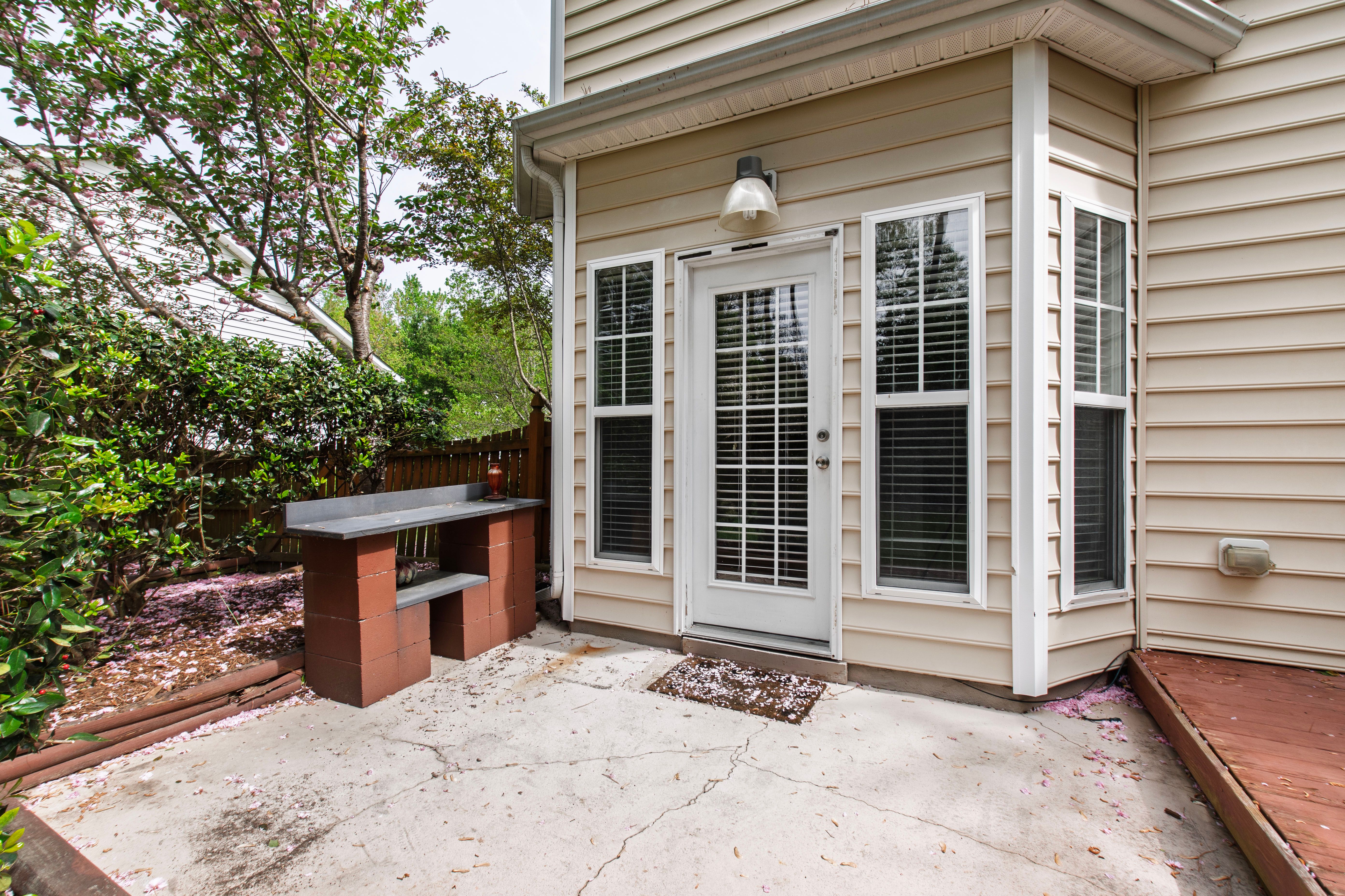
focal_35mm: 15
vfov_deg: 77.3
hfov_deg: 100.4
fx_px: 560
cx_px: 672
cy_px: 448
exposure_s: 1/160
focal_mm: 10
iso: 100
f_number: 8
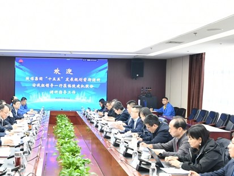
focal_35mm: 54
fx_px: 365
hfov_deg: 34.7
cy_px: 104
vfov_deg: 27.0
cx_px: 54
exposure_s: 1/100
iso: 800
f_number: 4
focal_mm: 29
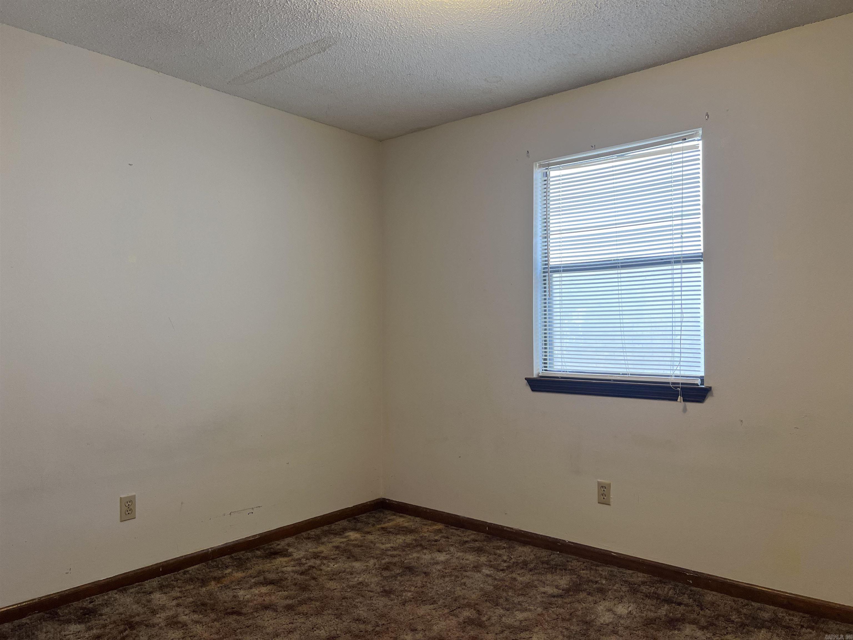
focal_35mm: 26
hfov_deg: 67.3
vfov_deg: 53.1
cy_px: 320
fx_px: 641
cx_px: 426
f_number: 1.5
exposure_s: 1/60
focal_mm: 5.7
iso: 80
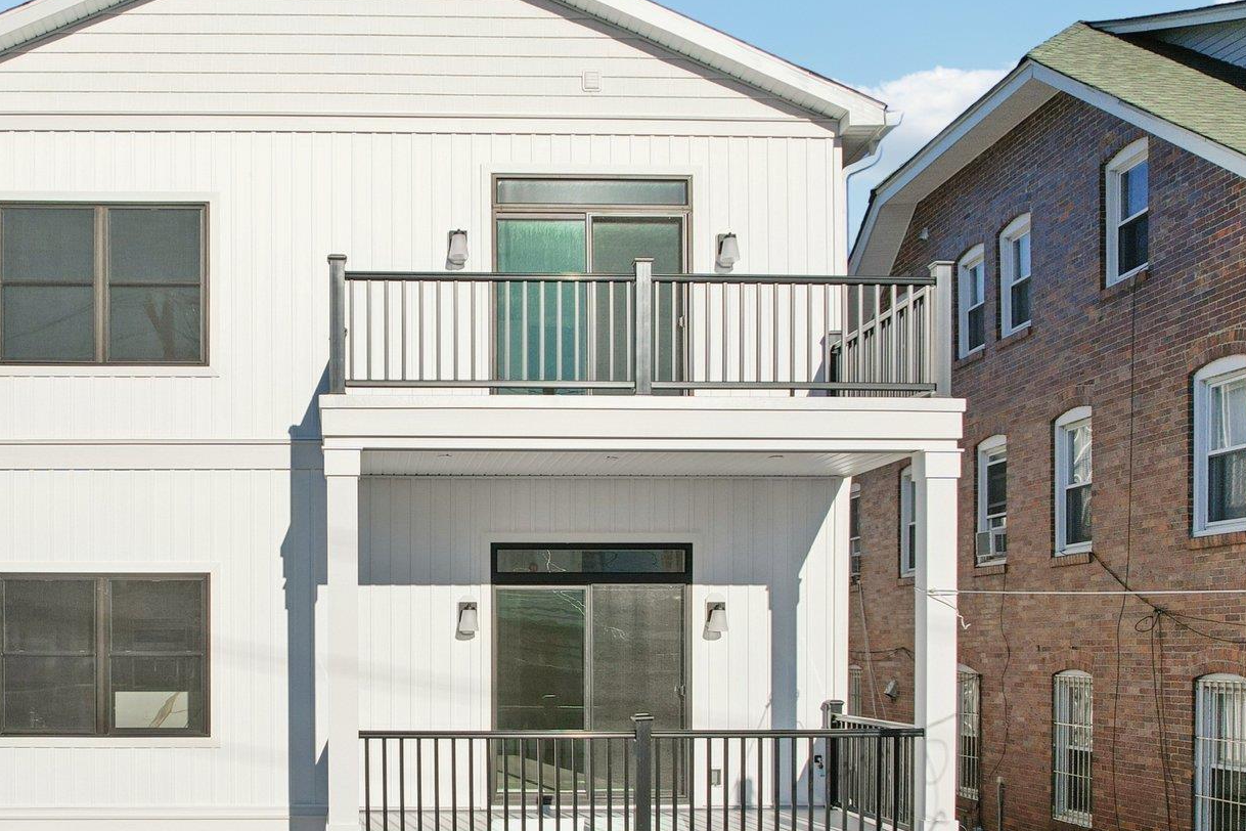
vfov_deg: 35.7
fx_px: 1281
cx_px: 390
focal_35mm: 37
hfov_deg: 50.7
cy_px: 539
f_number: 2.8
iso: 100
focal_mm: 8.4
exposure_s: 1/3200
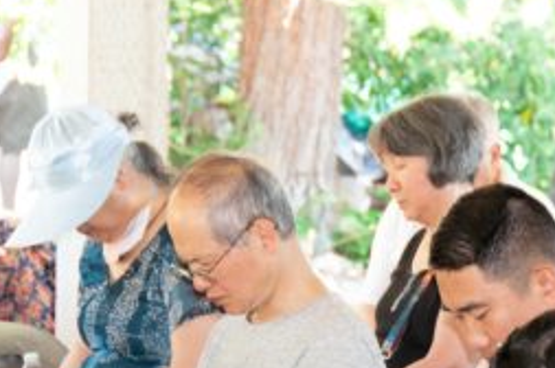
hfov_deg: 7.7
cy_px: 340
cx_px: 465
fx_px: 4114
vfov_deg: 5.1
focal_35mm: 267
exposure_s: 1/60
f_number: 5
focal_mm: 75
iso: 720
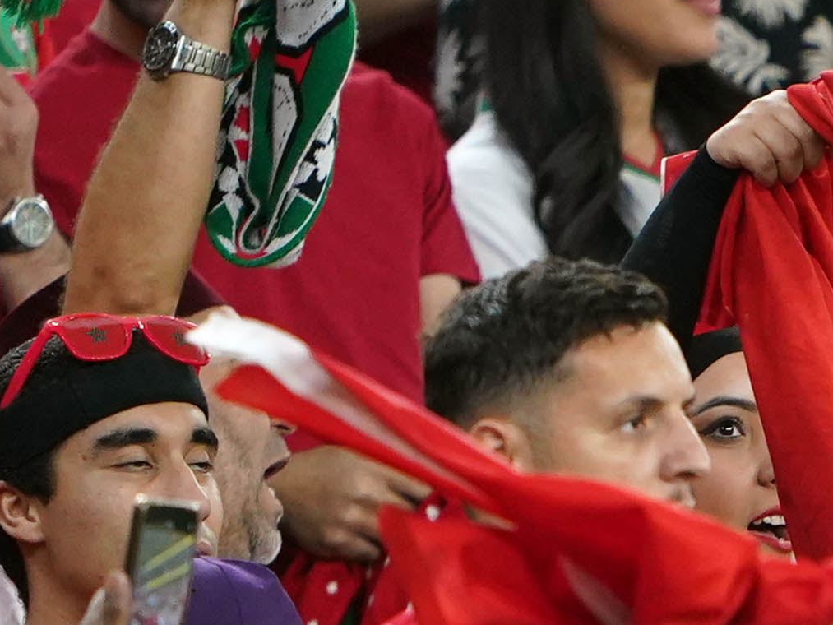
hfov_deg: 0.9
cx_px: 2012
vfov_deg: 0.7
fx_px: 54800
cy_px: 860
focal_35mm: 2277
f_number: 2.8
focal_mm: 400
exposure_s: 1/1000
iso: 2500
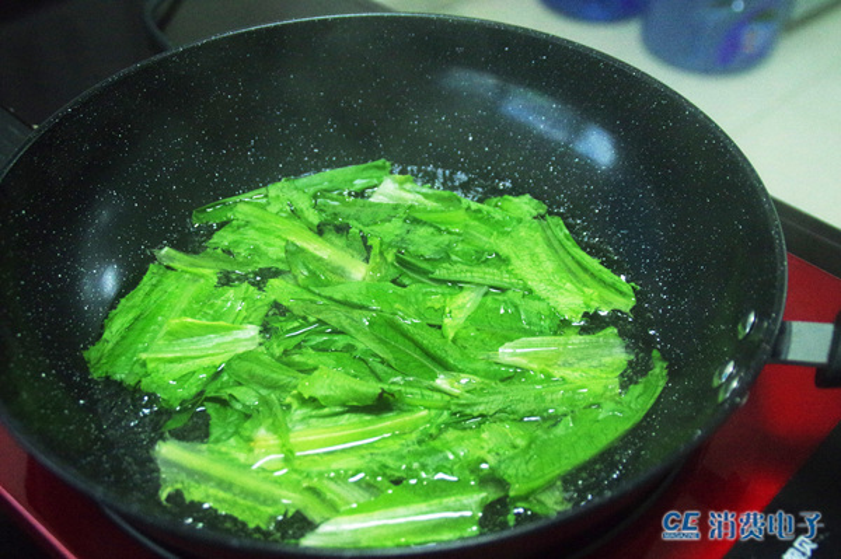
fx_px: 1144
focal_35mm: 49
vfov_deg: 27.5
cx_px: 420
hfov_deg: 40.4
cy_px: 280
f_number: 4
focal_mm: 33
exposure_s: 1/250
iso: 3200
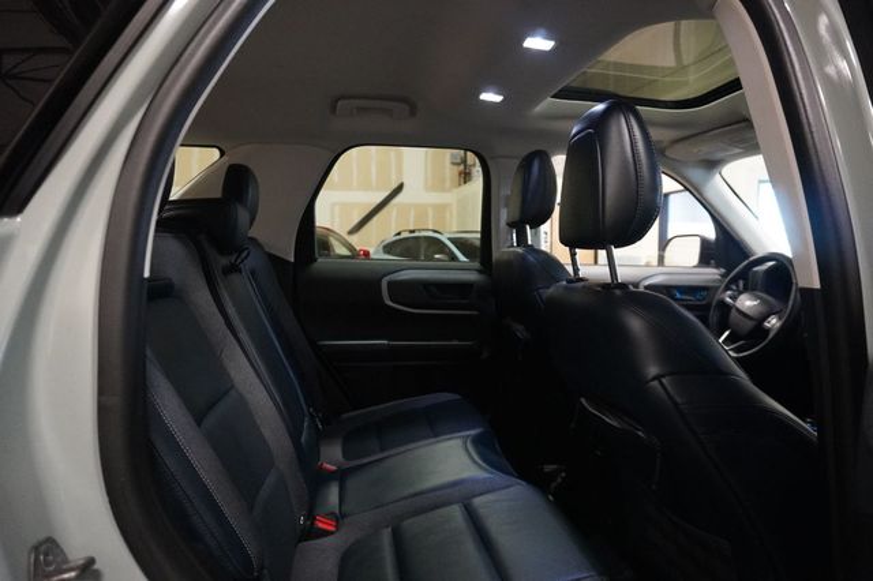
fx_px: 582
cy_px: 290
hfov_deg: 73.8
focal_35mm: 24
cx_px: 436
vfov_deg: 53.1
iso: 6400
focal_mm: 16
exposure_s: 1/100
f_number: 3.5
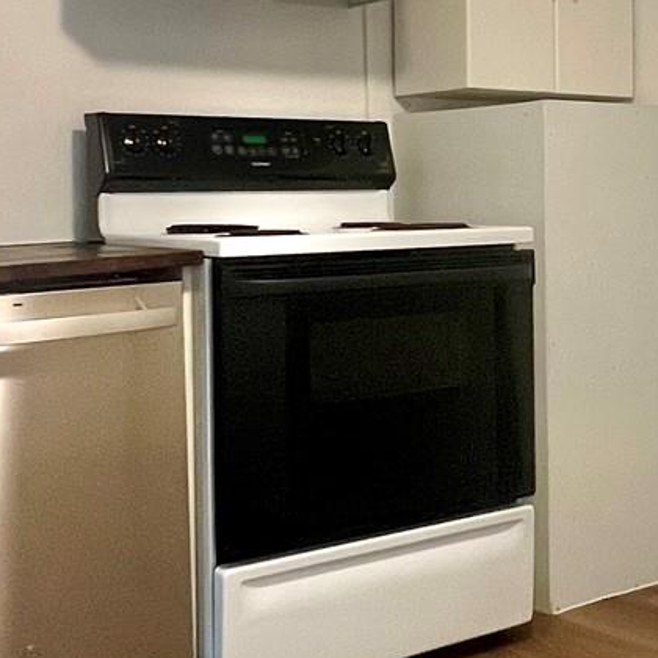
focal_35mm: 56
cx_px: 536
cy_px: 199
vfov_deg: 30.2
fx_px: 1204
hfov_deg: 29.8
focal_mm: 1.57
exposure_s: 1/60
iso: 250
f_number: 1.8
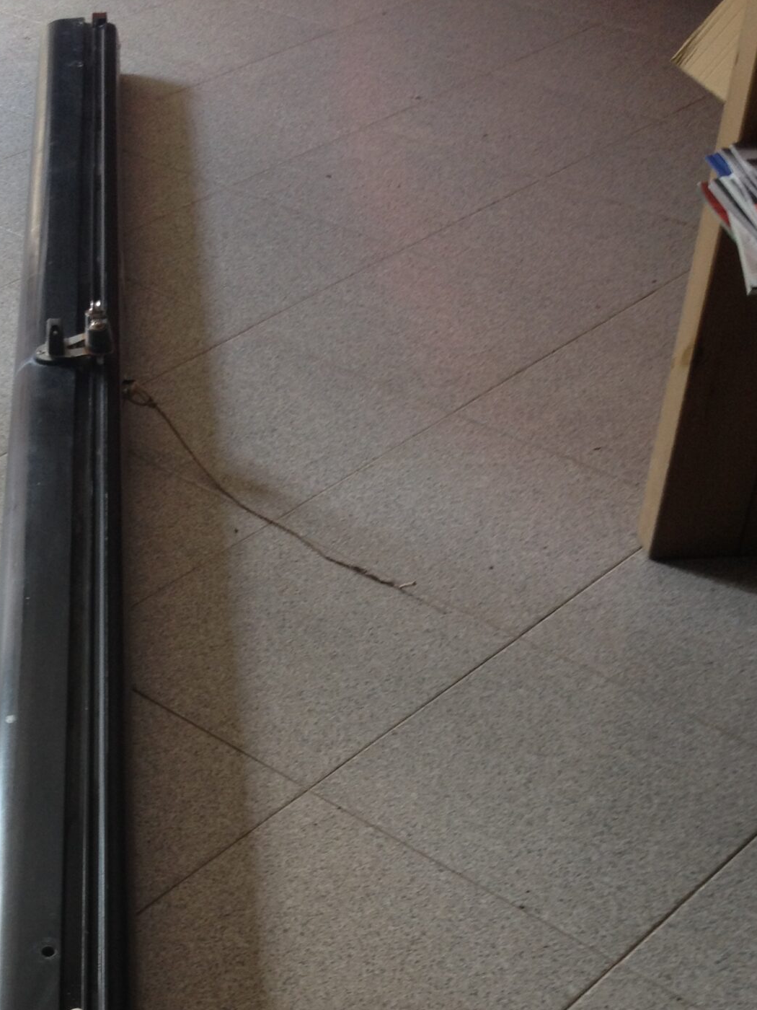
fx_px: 1866
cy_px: 919
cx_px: 128
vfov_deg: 29.0
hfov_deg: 22.6
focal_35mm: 64
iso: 50
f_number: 2.4
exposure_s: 1/30
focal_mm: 4.28
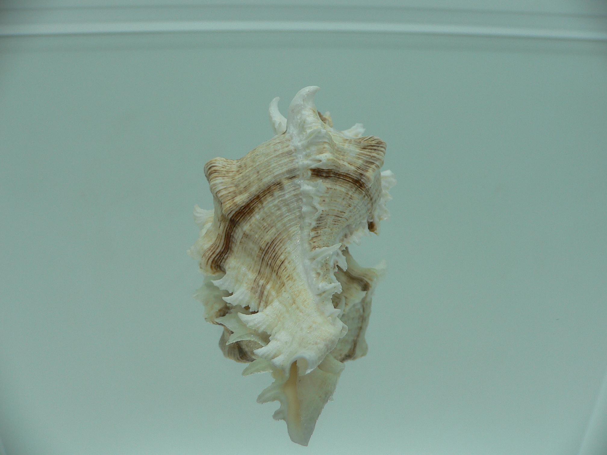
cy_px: 228
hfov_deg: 52.6
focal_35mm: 35
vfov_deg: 40.7
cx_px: 304
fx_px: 614
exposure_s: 1/80
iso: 80
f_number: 2.8
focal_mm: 4.6
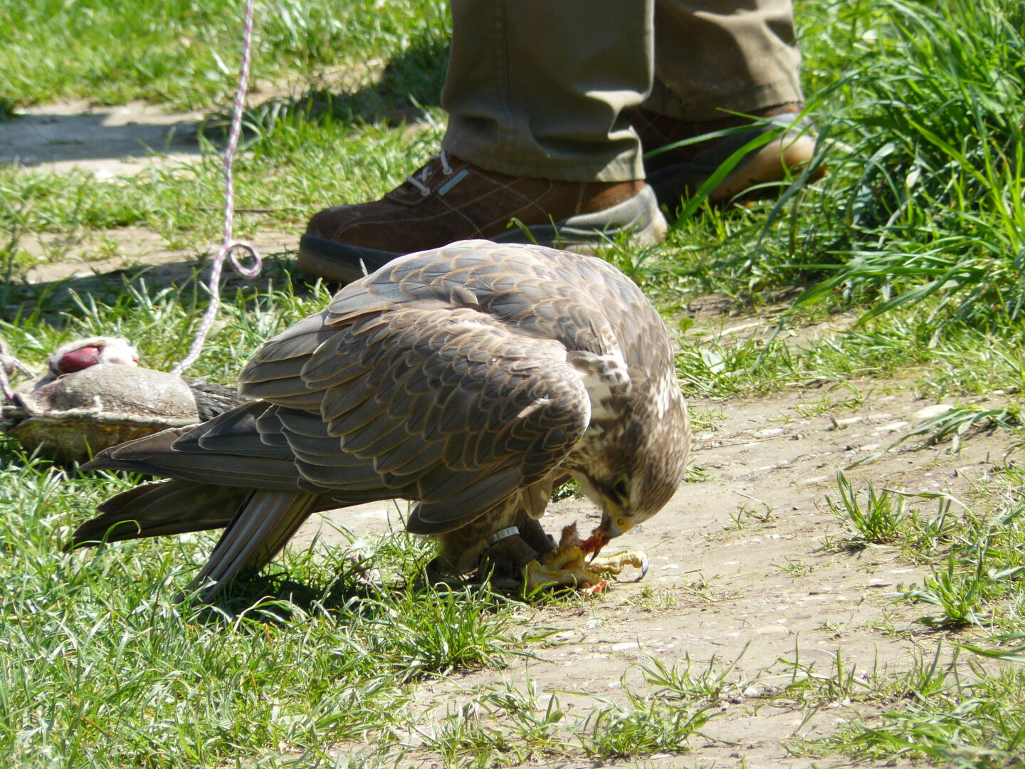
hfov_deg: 4.6
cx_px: 512
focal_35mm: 432
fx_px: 12792
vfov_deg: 3.4
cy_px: 384
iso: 100
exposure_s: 1/125
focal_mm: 72
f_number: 6.3
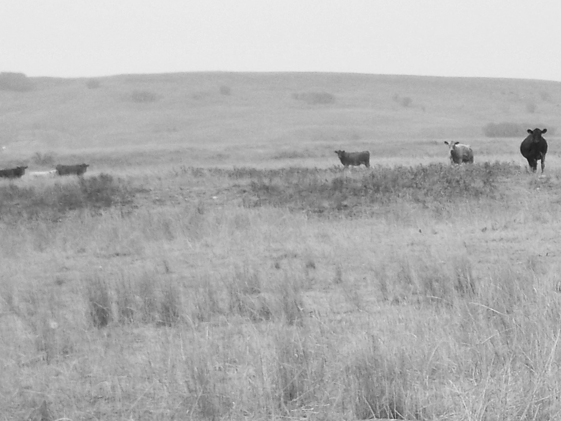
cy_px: 506
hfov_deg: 19.9
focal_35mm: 89
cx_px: 761
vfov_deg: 16.0
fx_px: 1443
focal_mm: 4.1
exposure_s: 1/640
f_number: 3.3
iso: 80
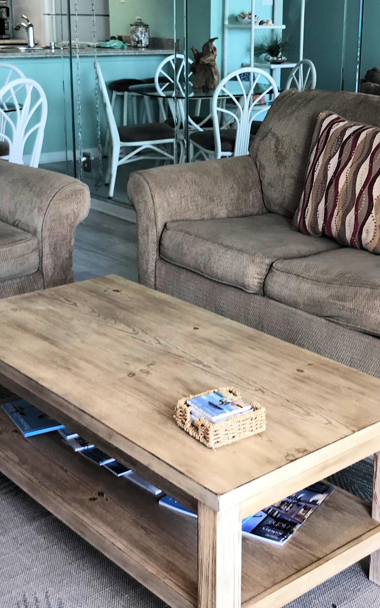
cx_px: 228
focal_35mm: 53
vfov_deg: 38.0
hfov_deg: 24.4
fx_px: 878
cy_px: 240
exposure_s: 1/60
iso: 25
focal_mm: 3.99
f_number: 1.8
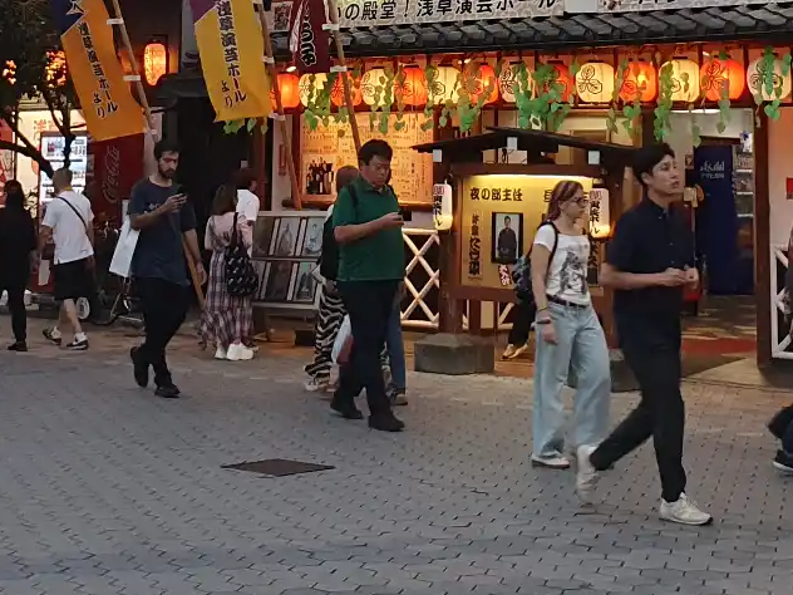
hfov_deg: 23.5
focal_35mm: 83
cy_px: 5
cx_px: 348
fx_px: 1901
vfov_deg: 17.4
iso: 250
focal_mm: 4.32
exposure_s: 1/100
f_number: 2.4
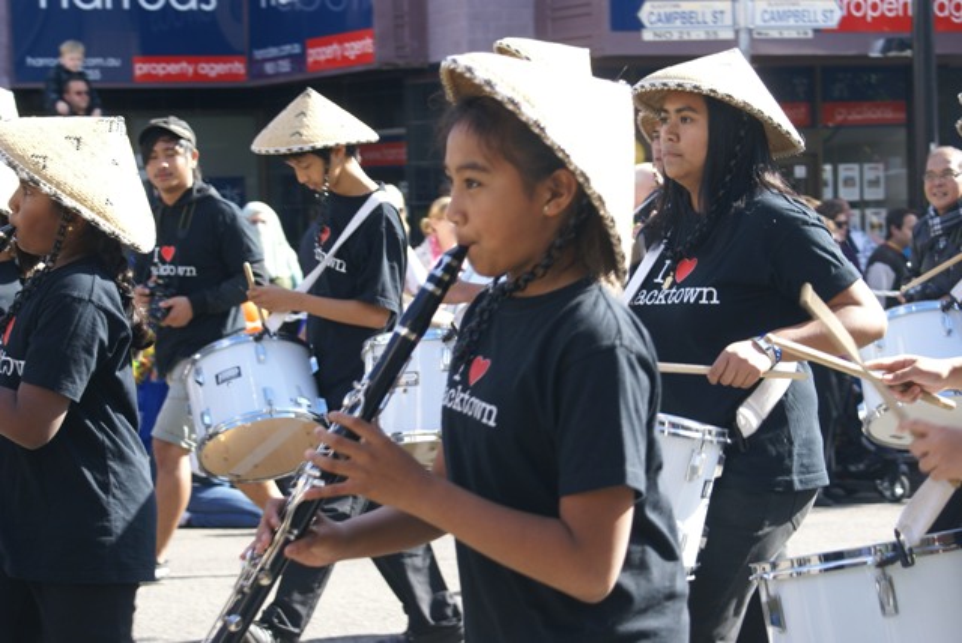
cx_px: 481
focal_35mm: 82
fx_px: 2207
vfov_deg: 16.6
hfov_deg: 24.6
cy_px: 322
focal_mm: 55
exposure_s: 1/125
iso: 100
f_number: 6.3
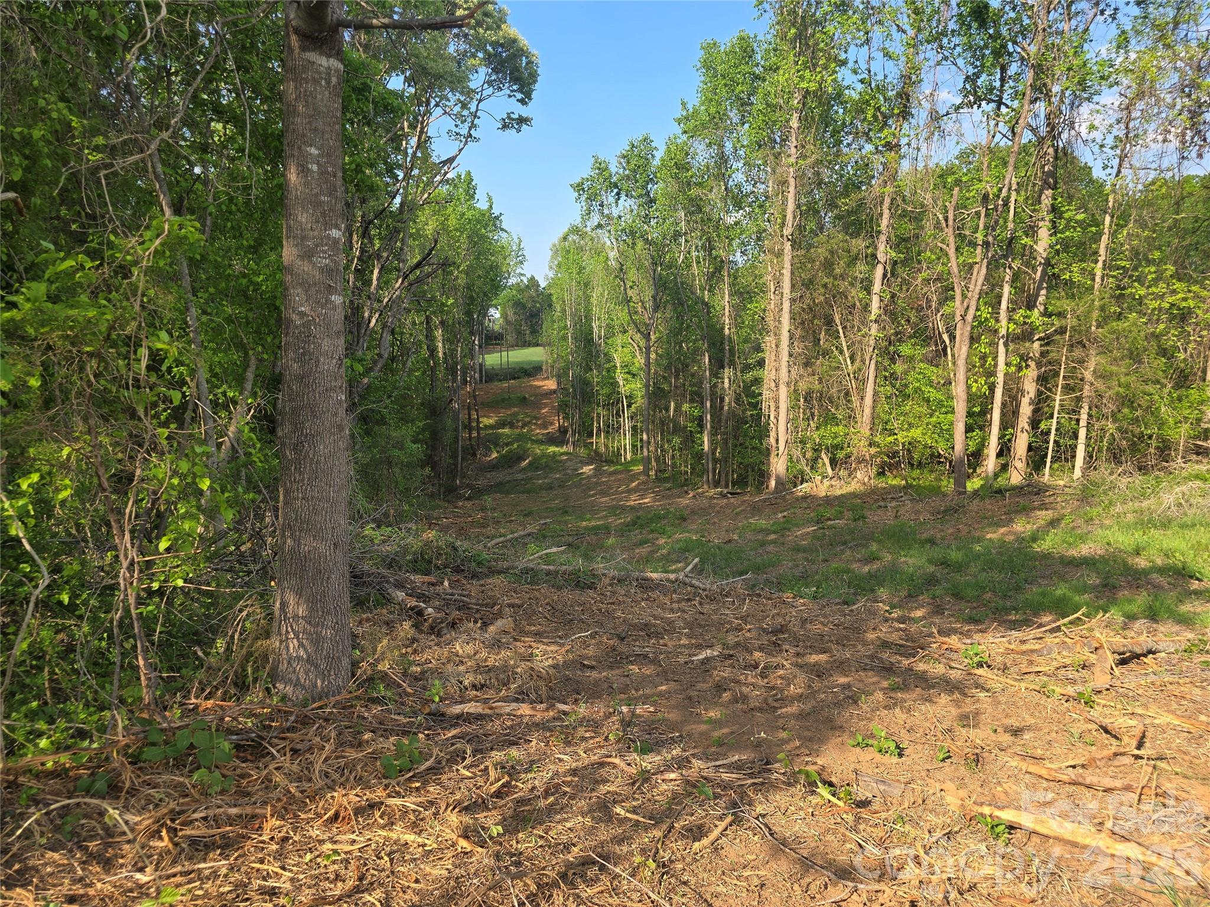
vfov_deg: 58.9
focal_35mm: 23
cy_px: 454
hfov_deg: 73.9
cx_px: 605
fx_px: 804
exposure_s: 1/336
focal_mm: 6.3
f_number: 1.7
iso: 12
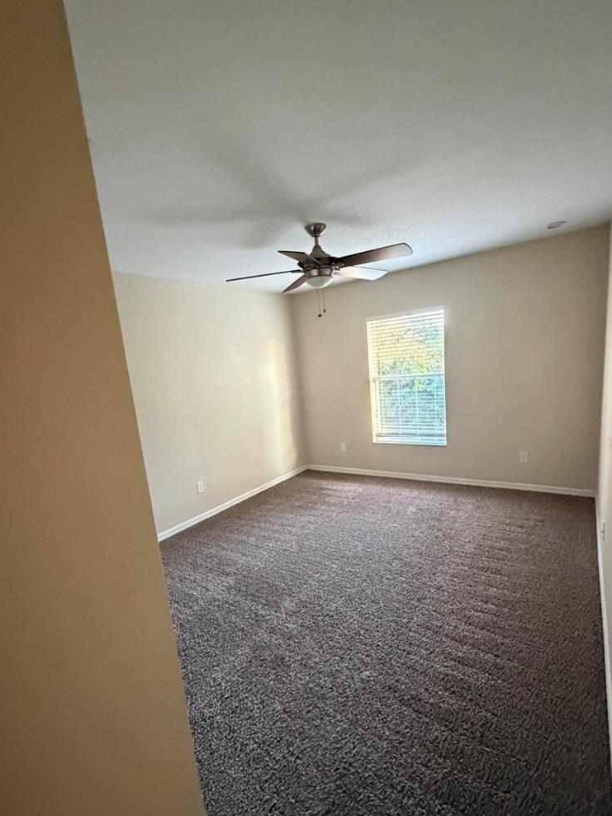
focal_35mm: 17
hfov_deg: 74.7
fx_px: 401
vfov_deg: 90.8
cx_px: 295
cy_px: 443
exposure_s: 1/60
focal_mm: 2.22
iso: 1000
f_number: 2.2
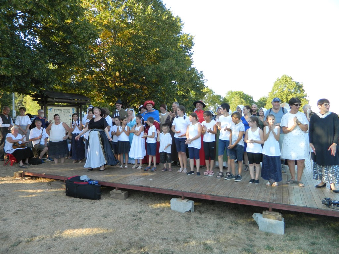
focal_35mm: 25
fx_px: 245
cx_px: 170
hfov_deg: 69.4
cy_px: 127
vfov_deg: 54.9
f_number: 3.1
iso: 80
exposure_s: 1/125
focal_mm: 4.5
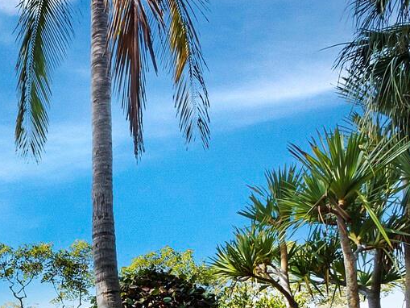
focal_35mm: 44
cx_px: -30
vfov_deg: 29.7
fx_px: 521
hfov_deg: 36.9
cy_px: 337
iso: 400
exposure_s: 1/30
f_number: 11
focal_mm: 7
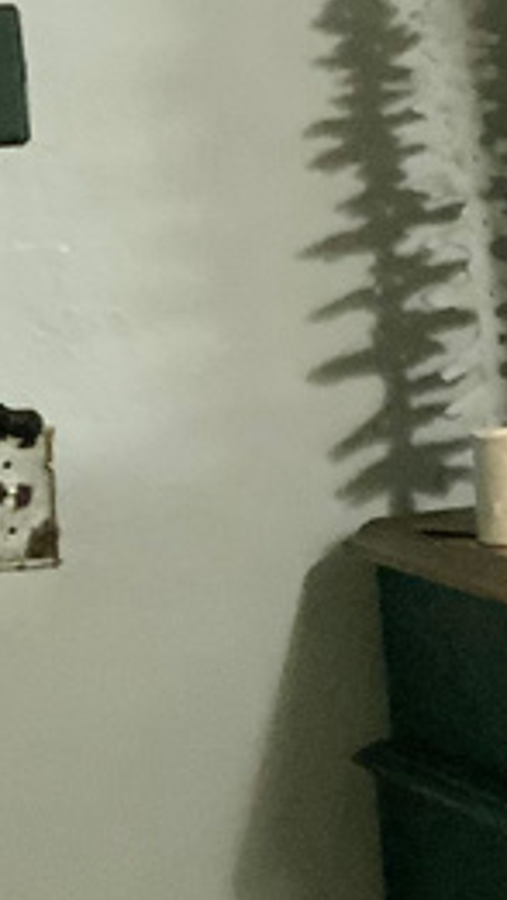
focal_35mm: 124
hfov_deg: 8.1
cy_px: 497
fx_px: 2961
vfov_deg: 17.3
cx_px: 1624
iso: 200
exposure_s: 1/40
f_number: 1.8
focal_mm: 3
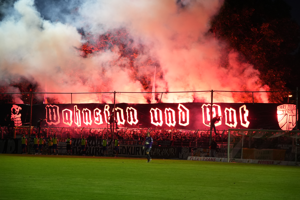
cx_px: 150
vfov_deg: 12.7
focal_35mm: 108
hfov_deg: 18.9
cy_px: 100
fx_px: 900
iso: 2000
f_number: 5
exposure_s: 1/160
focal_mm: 72
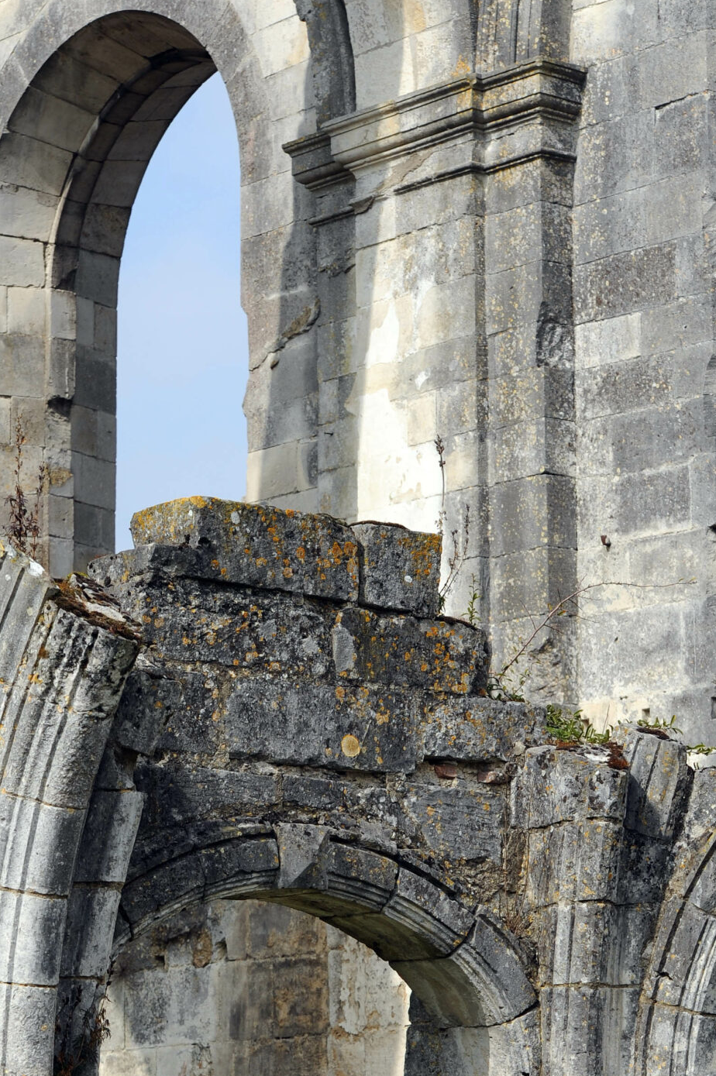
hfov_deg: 10.9
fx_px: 3734
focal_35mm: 125
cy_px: 814
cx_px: 242
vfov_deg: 16.3
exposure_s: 1/640
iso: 200
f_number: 7.1
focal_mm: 70
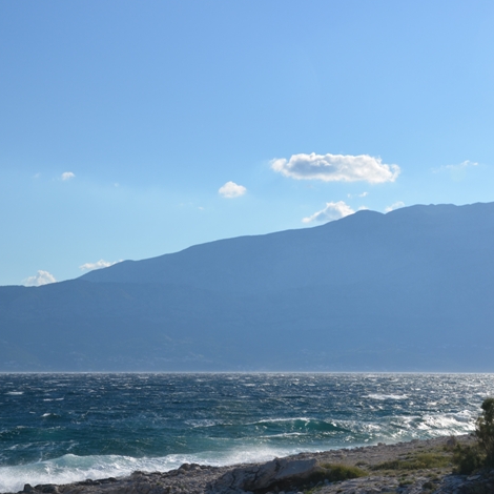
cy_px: 271
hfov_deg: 22.6
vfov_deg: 22.8
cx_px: 371
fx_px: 1223
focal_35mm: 76
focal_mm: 35
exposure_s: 1/250
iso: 100
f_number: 8
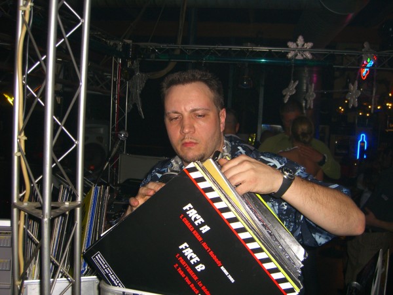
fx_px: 431
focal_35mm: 38
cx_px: 196
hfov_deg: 49.0
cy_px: 148
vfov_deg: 37.7
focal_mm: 7.9
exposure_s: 1/60
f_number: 2.8
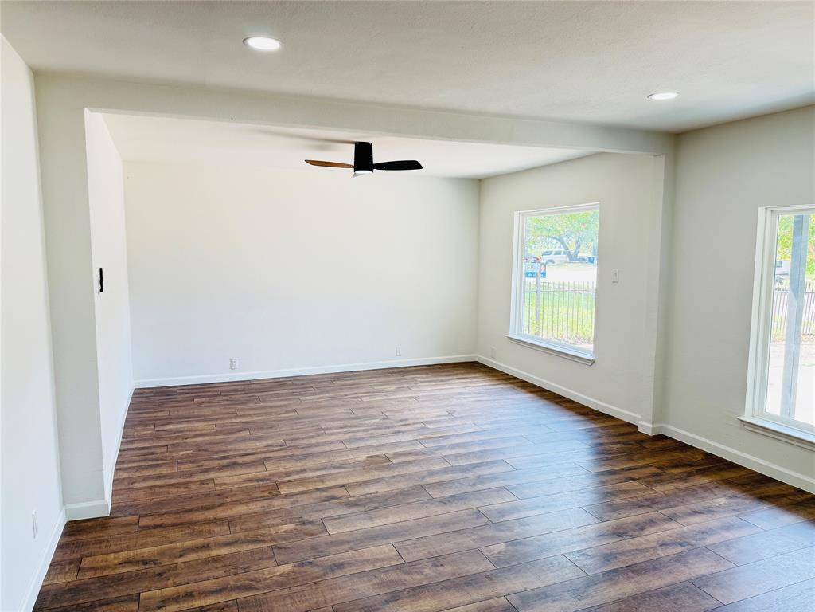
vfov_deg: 56.8
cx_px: 408
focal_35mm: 24
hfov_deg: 71.6
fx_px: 565
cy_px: 306
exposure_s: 1/121
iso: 80
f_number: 1.78
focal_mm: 6.76
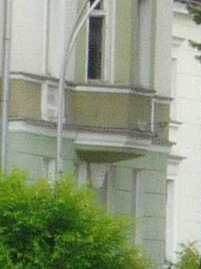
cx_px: 144
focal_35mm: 1319
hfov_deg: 1.1
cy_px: 10
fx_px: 10224
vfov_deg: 1.5
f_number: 5.9
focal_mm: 22
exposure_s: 1/250
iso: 100
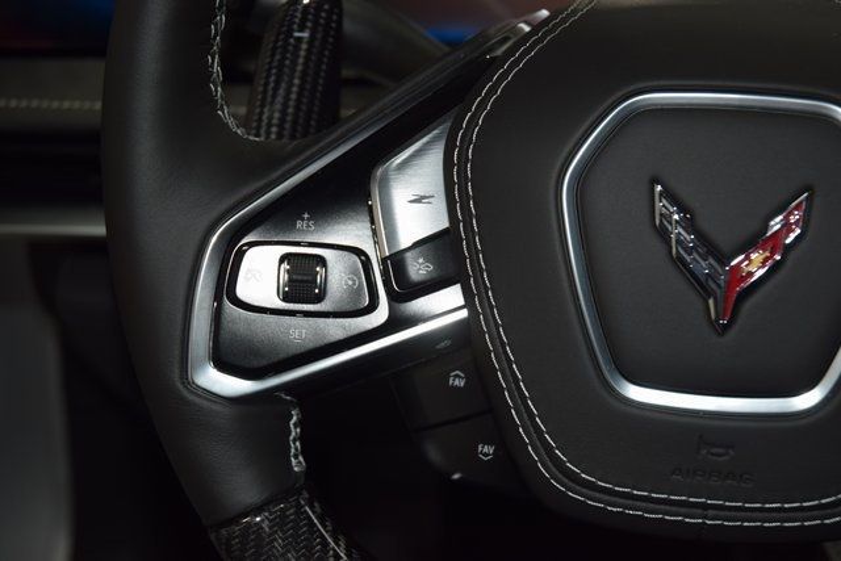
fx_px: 1402
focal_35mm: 60
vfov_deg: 22.6
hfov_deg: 33.4
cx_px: 420
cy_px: 280
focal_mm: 40
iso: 400
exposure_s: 1/50
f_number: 4.2
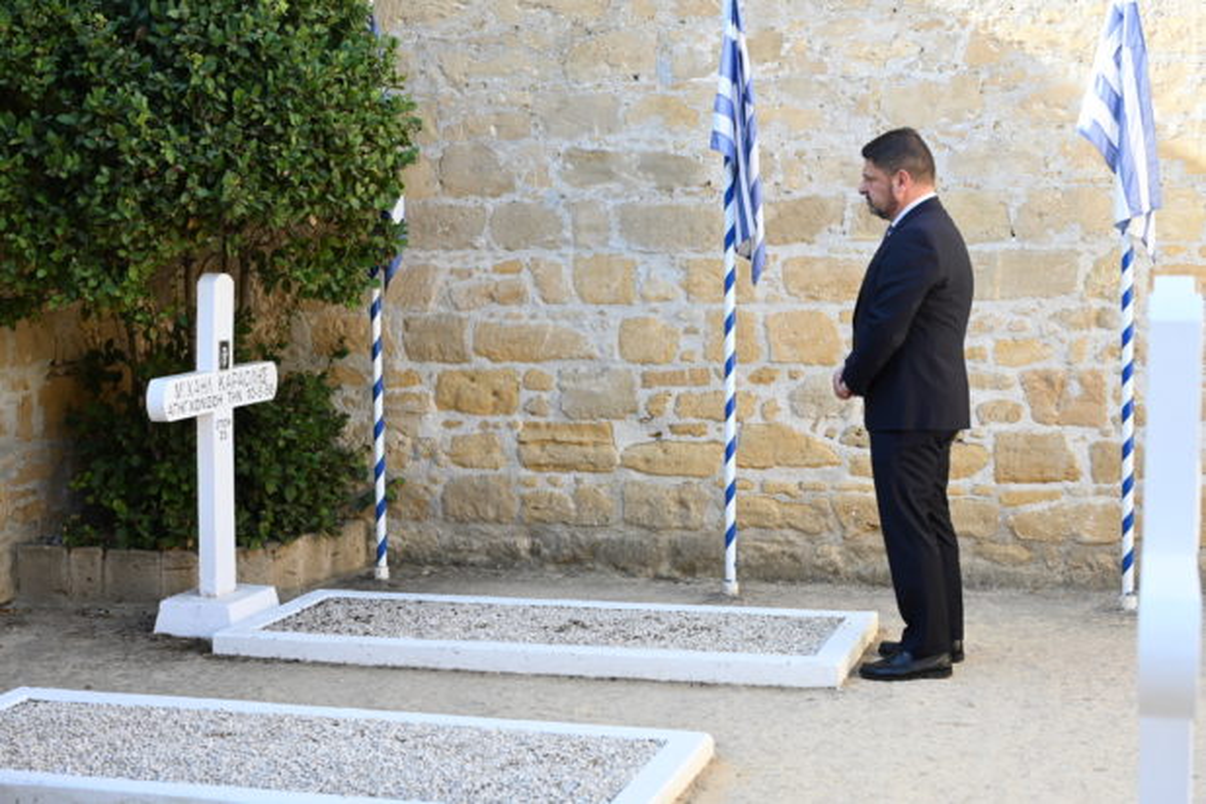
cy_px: 402
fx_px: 1675
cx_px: 603
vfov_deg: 27.0
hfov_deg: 39.6
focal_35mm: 50
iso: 250
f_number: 4
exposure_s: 1/250
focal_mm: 50
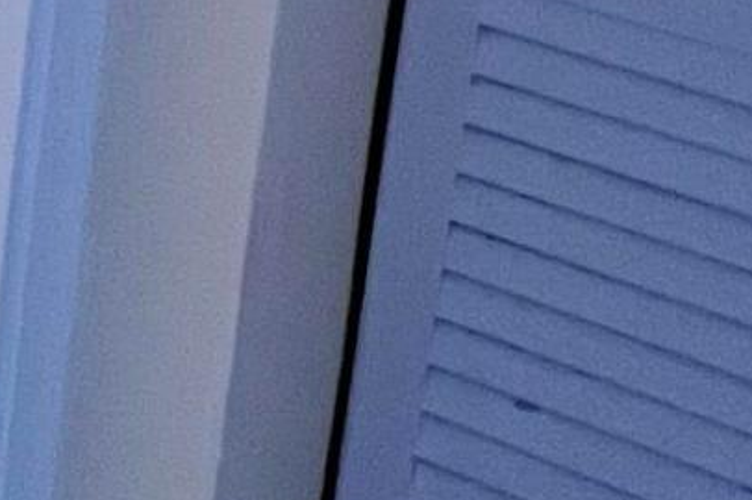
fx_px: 2004
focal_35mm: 96
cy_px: -743
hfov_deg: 13.1
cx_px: -1235
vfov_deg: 11.5
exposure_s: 1/60
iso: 160
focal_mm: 1.57
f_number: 1.8
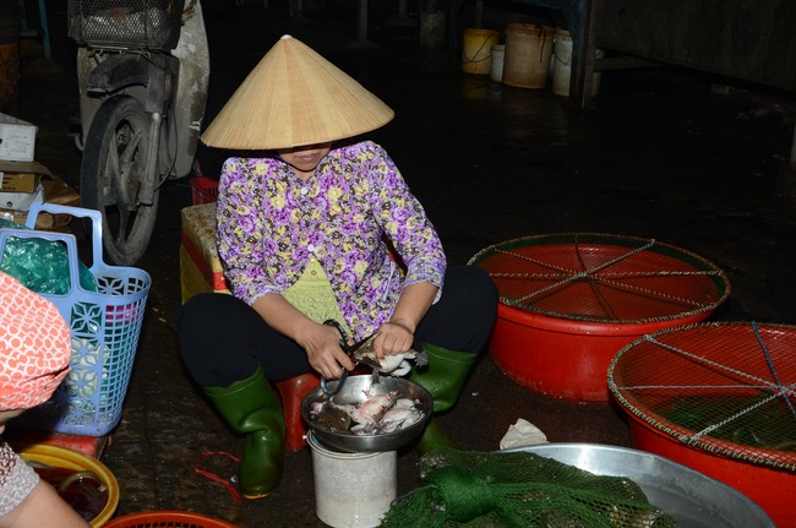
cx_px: 398
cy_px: 264
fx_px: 1159
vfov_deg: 25.7
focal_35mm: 52
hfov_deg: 37.9
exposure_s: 1/160
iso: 250
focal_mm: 35
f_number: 9
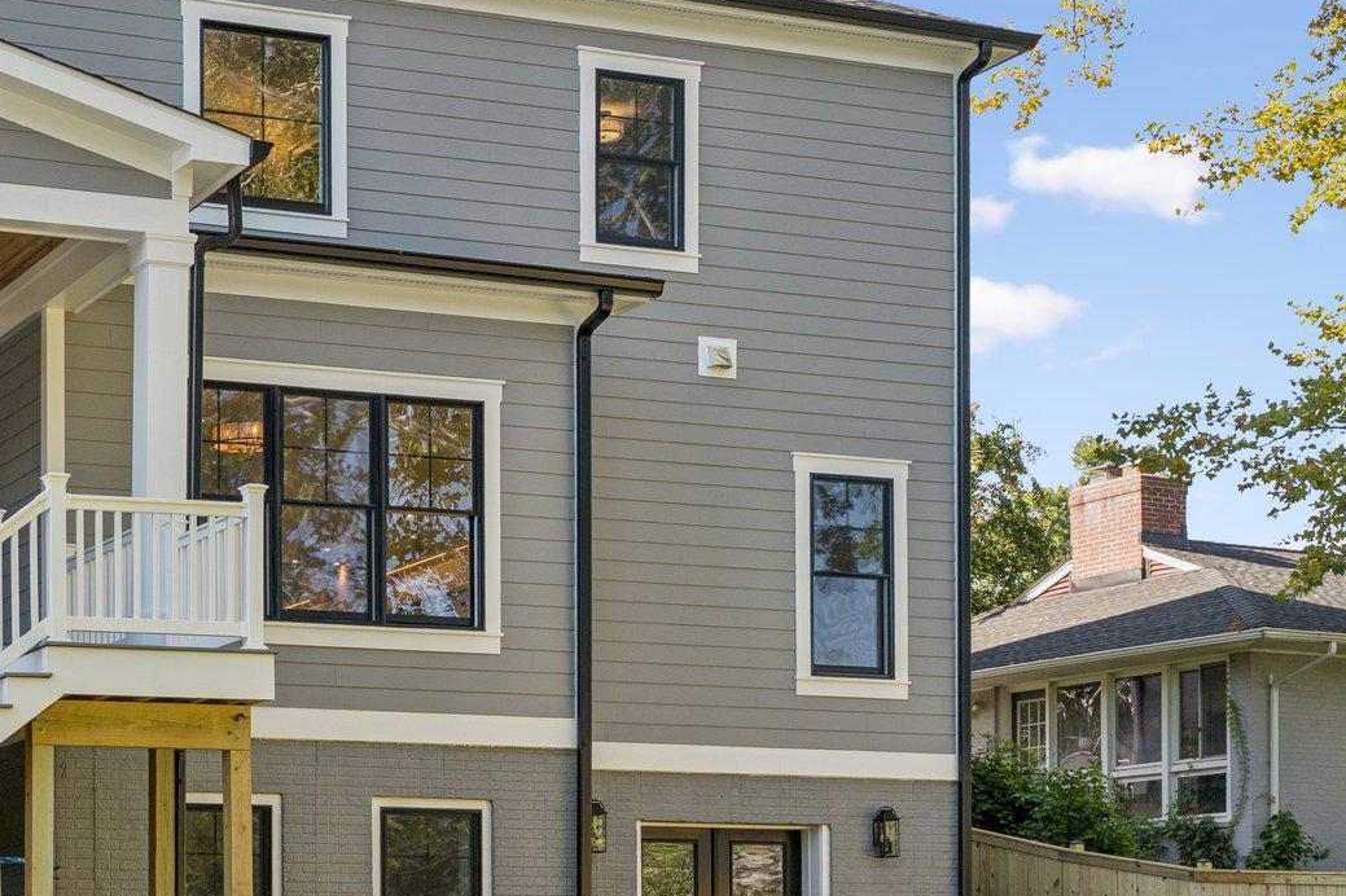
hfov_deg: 27.8
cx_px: 52
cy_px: 535
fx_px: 2579
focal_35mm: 69
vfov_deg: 19.7
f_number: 8
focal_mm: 35
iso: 400
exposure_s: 1/320
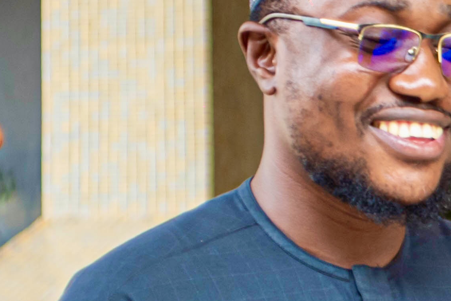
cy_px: 431
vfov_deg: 4.6
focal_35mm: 298
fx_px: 3735
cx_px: 426
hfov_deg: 6.9
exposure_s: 1/100
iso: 250
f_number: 2.8
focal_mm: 56
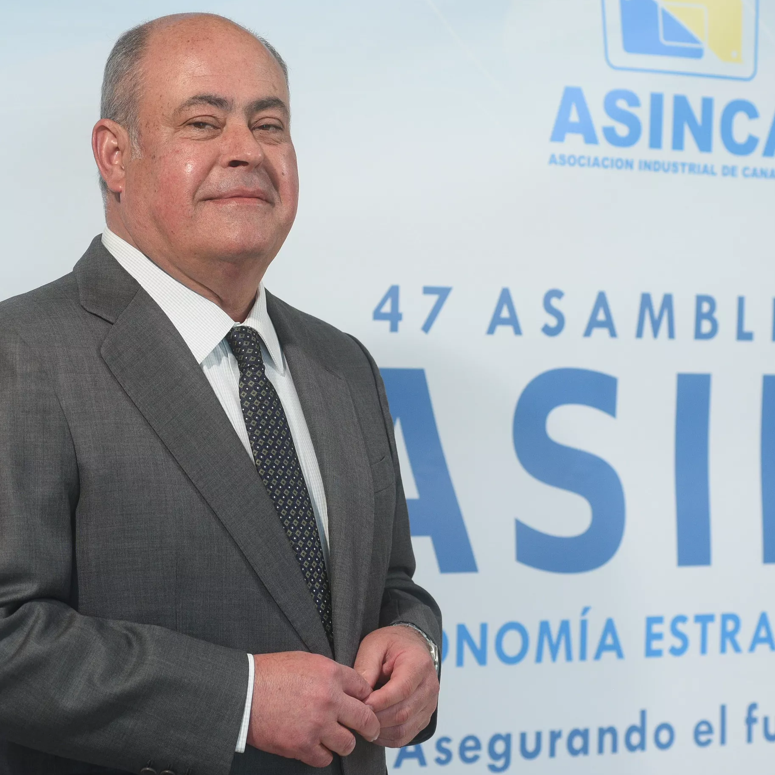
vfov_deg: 15.6
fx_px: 2837
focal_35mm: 112
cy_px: 384
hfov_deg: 15.5
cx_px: 557
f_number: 5.6
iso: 1000
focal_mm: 80
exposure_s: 1/100
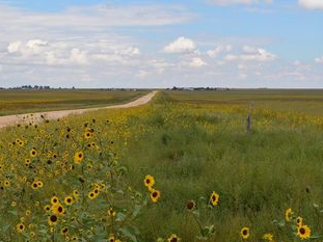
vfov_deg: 16.8
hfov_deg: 22.1
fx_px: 821
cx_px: 233
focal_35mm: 88
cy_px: 97
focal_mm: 38
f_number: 8
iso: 100
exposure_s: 1/250
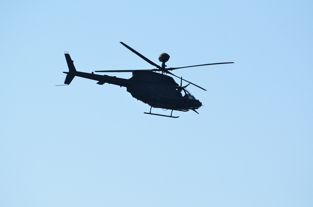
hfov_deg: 6.3
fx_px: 2862
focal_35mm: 330
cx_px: 156
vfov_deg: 4.1
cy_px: 104
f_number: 6.3
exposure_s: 1/3200
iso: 400
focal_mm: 220
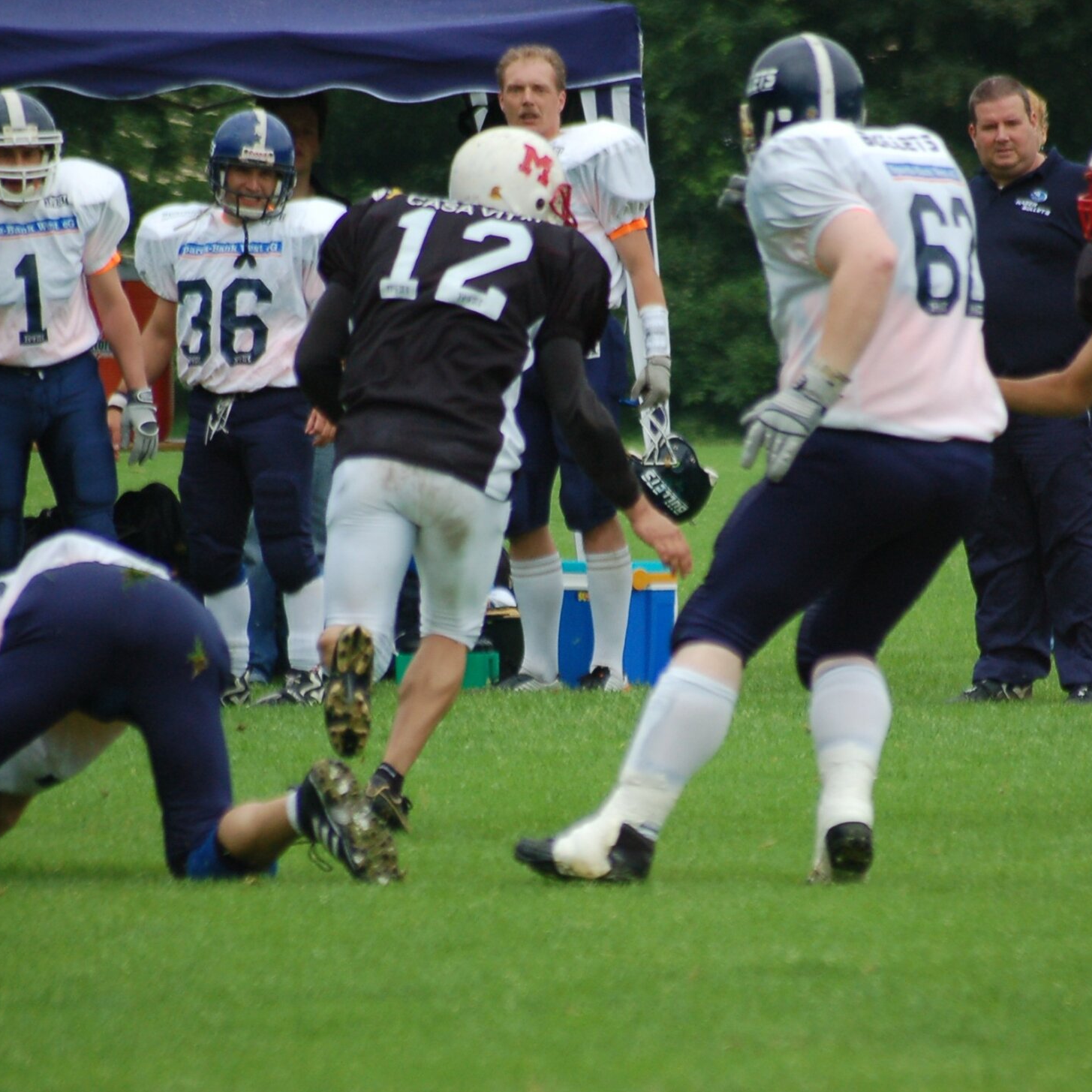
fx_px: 20593
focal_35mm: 577
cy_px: 546
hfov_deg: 3.0
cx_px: 650
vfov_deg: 3.0
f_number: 5.6
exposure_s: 1/500
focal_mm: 300
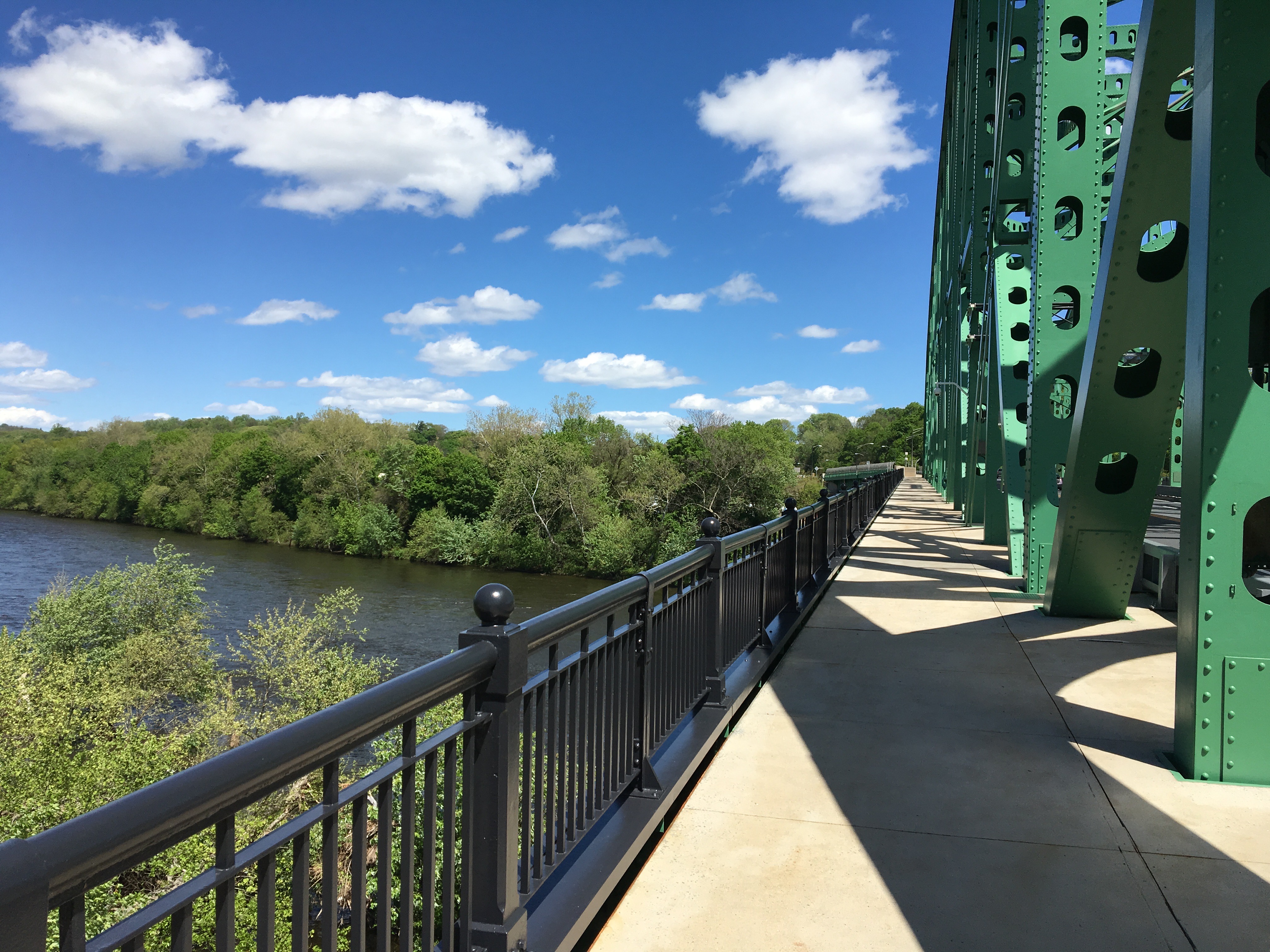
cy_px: 476
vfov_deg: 48.2
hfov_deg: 61.7
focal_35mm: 29
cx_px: 635
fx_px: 1064
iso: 25
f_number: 2.2
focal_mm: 4.15
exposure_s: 1/2137
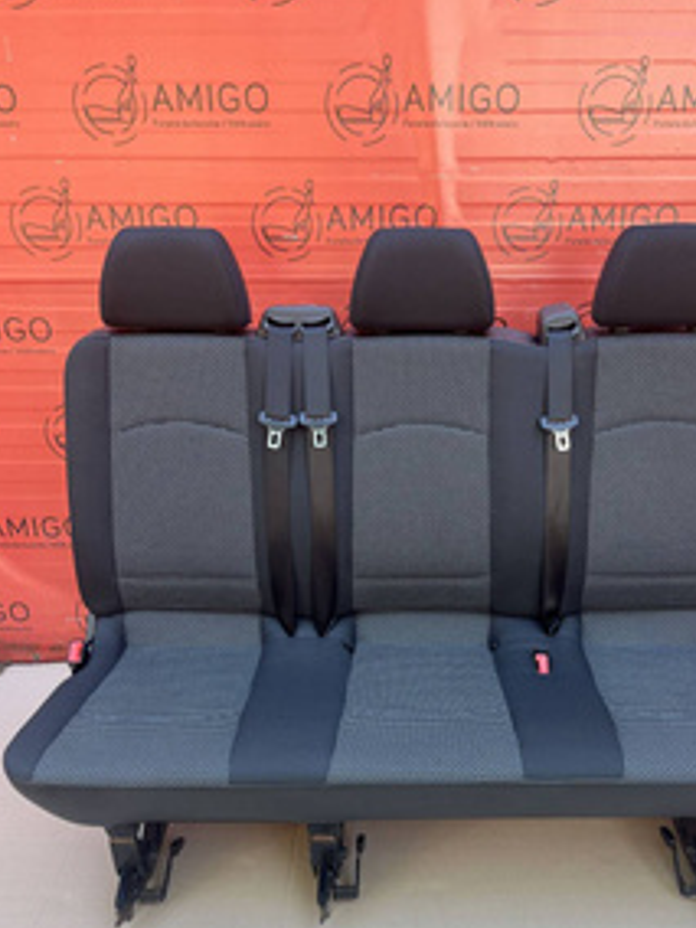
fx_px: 885
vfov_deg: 55.0
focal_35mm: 33
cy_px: 546
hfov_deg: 42.8
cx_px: 415
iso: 100
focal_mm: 5.1
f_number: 1.6
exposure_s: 1/121
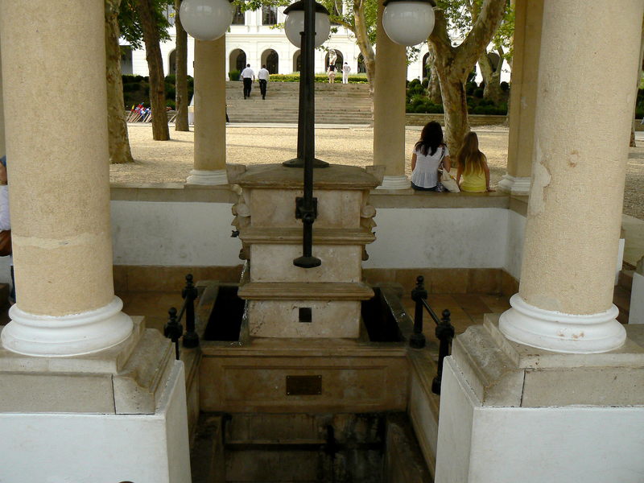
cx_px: 322
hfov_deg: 51.4
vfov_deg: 39.7
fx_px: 670
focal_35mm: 36
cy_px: 242
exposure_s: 1/800
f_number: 3.6
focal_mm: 6
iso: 100
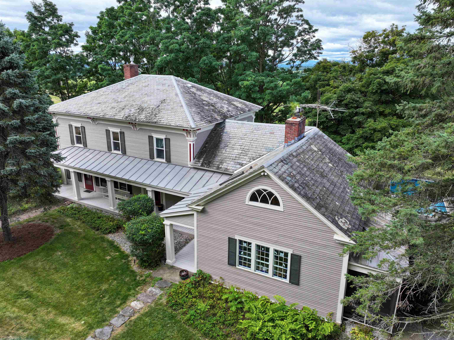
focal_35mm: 24
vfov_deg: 56.8
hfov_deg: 71.6
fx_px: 315
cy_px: 170
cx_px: 227
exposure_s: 1/800
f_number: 2.8
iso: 160
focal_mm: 12.29
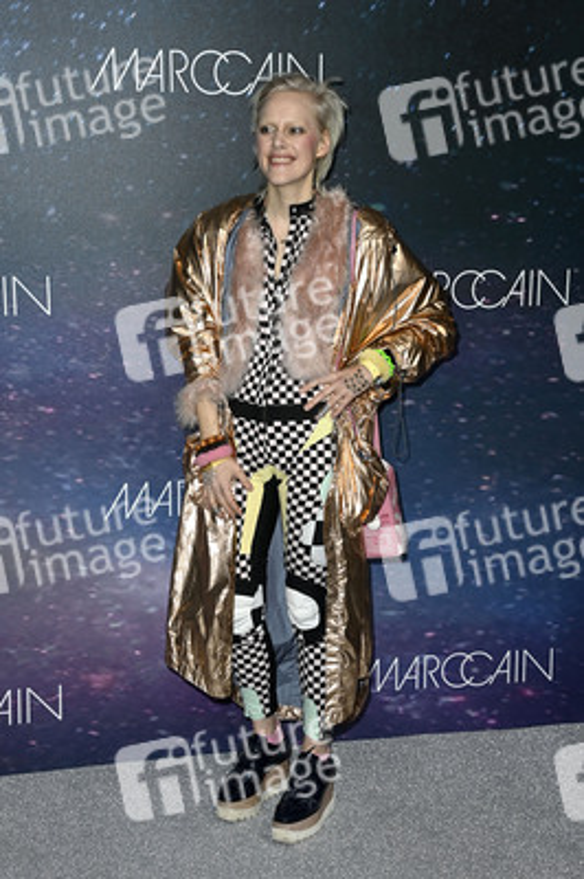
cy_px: 440
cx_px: 292
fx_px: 1341
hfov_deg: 24.6
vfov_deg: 36.3
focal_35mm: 55
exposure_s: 1/250
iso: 500
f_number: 6.3
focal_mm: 55
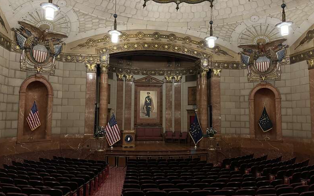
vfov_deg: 44.5
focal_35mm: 28
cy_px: 93
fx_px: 240
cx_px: 155
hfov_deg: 66.5
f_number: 1.6
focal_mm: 5.1
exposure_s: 1/30
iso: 800
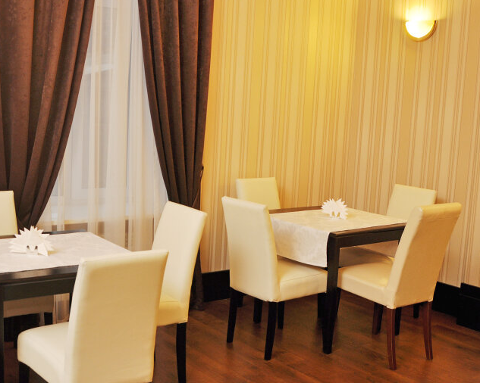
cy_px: 186
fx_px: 678
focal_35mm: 48
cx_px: 209
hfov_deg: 38.9
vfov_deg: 31.6
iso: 200
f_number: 4
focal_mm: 21
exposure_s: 1/60
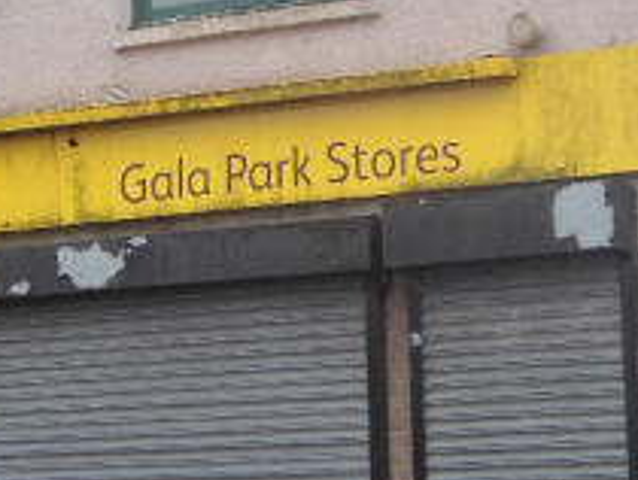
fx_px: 2251
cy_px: 193
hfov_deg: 16.1
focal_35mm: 122
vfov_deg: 12.2
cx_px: 357
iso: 80
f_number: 3.5
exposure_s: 1/200
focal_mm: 7.9
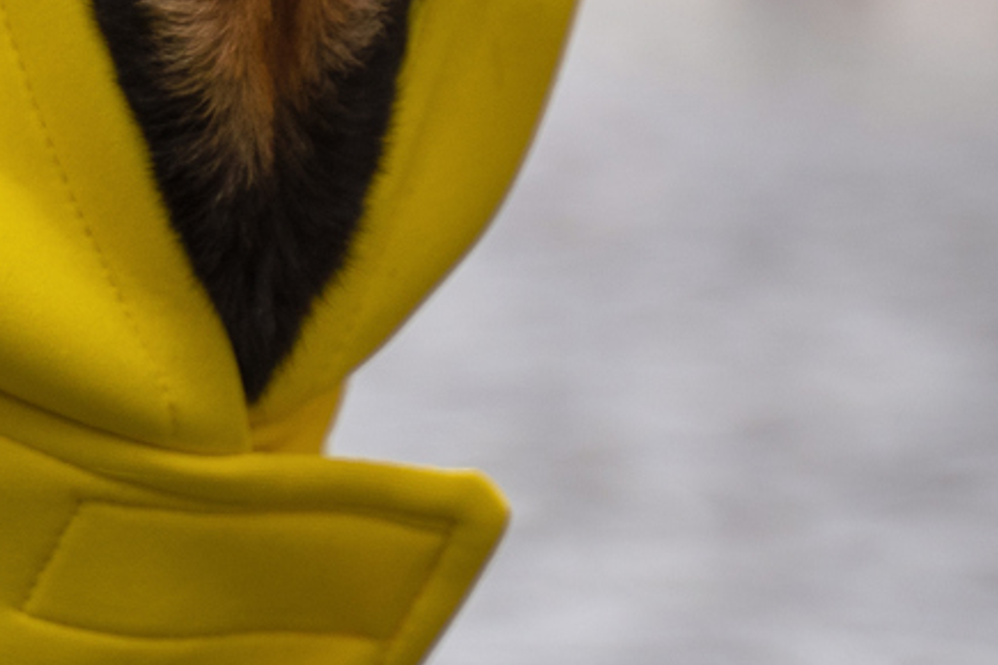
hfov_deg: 5.8
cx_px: -263
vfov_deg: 3.9
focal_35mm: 351
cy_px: 69
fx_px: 9730
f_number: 3.2
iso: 100
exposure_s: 1/125
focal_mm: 72
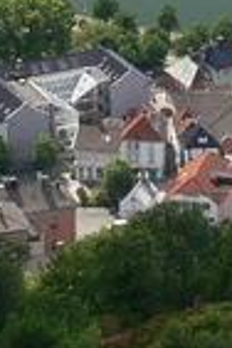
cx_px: 397
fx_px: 3741
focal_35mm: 387
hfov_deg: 3.5
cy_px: -160
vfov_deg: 5.3
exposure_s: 1/125
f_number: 4
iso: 80
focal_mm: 11
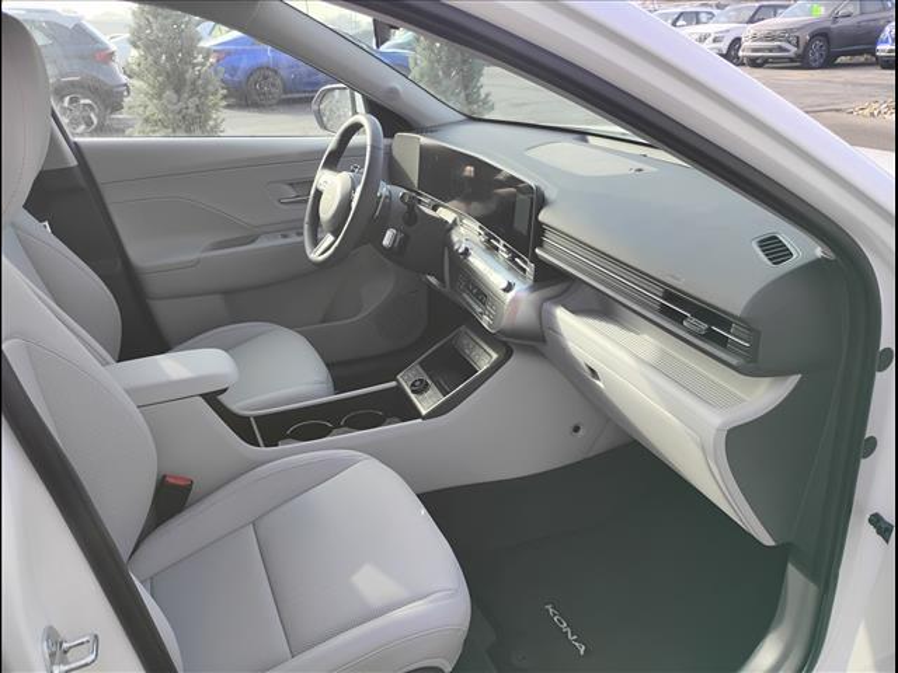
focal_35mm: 28
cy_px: 336
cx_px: 449
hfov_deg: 63.4
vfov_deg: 49.7
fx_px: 726
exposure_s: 1/120
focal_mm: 4.26
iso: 101
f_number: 1.8
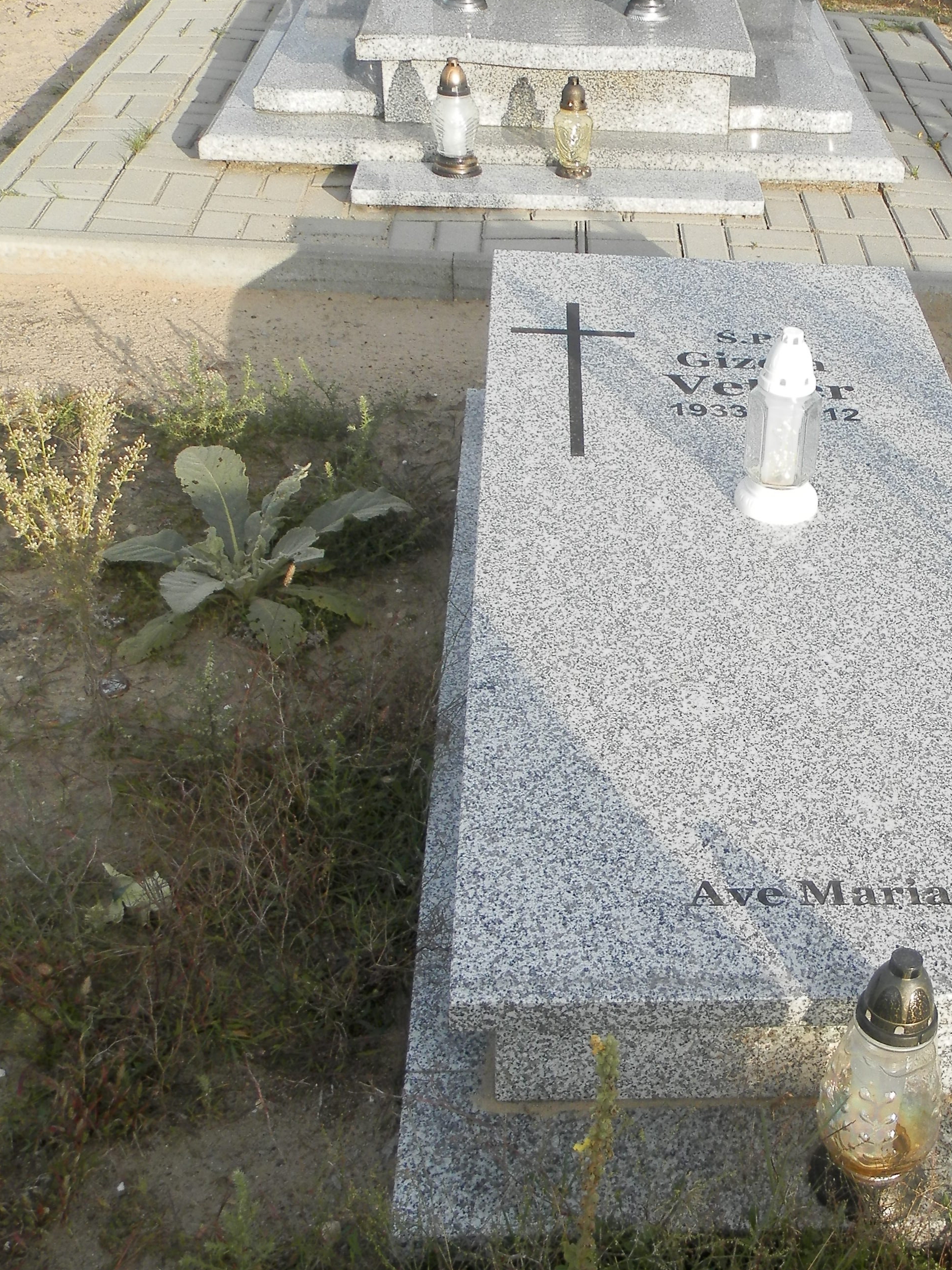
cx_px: 751
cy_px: 719
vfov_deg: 42.0
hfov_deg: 31.4
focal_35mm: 45
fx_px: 1650
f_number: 3.1
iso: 80
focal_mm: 4.5
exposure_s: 1/640
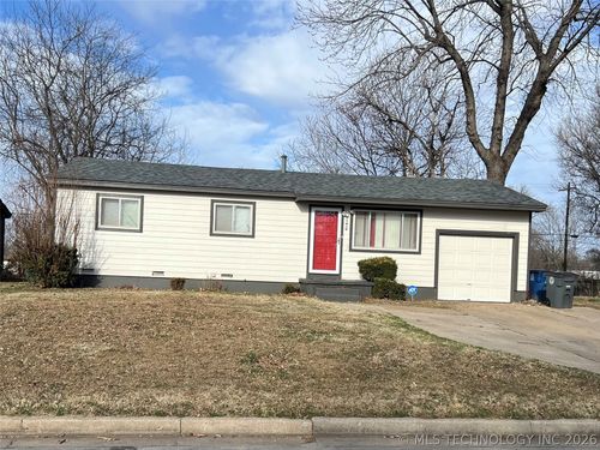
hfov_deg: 67.3
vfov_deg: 53.1
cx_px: 300
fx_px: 451
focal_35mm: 26
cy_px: 225
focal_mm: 5.7
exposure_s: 1/3968
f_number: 1.5
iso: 50
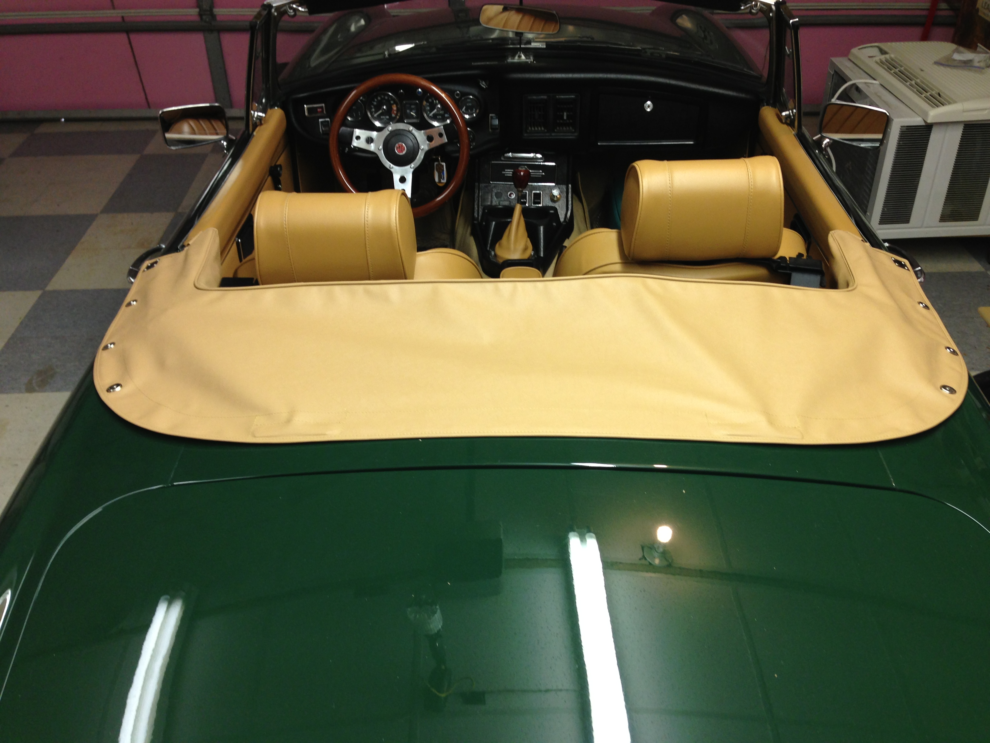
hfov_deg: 55.4
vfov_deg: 42.9
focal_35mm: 33
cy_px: 372
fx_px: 944
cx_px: 495
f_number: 2.4
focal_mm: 4.13
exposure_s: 1/20
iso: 64
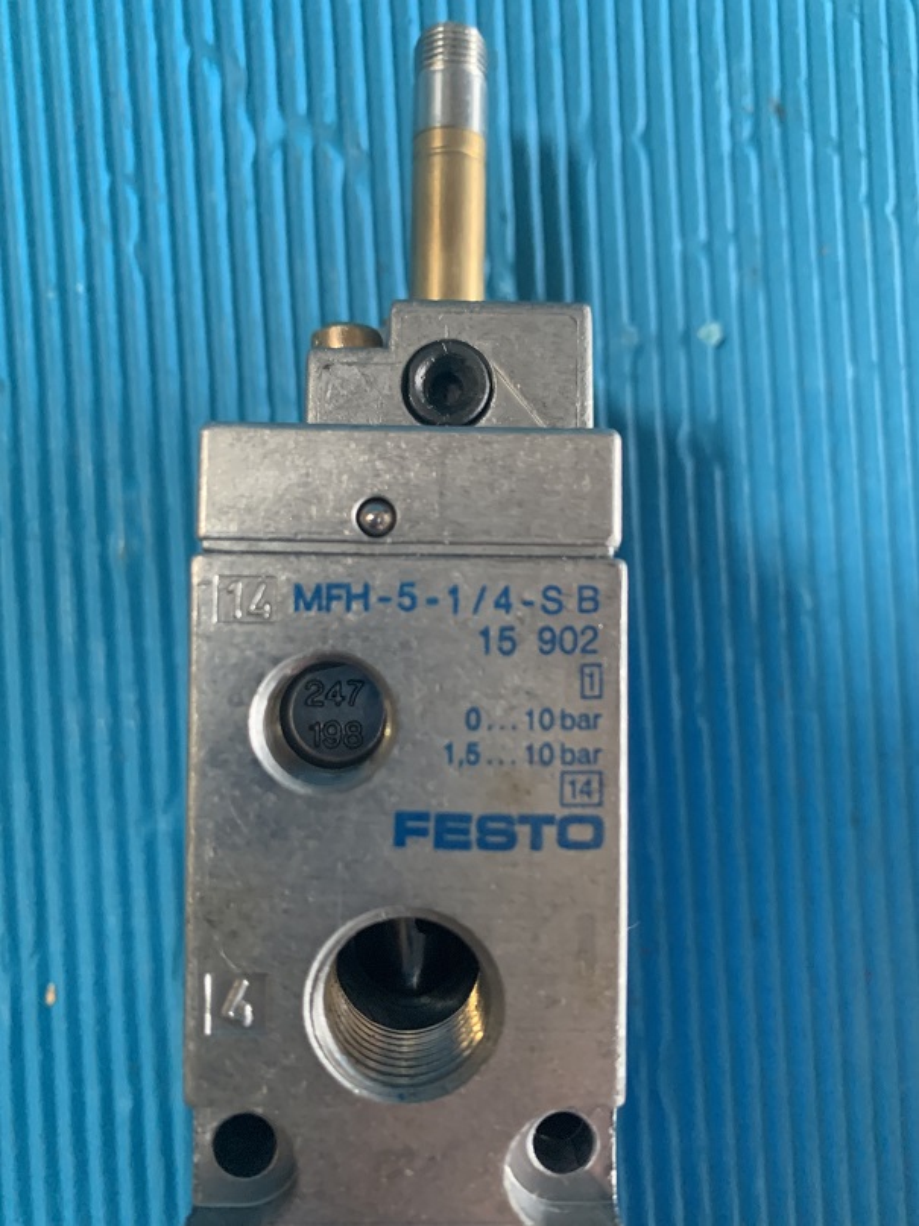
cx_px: 460
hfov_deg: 53.1
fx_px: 921
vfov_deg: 67.3
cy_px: 613
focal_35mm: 26
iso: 400
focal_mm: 4.25
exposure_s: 1/56
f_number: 1.8
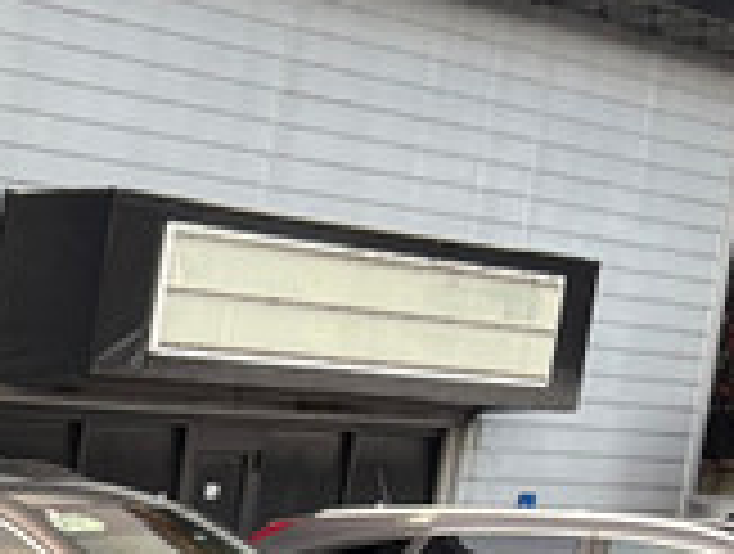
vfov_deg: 8.3
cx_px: -1342
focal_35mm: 163
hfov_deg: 9.8
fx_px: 3464
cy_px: 1351
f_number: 1.6
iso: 125
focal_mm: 5.96
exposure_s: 1/121
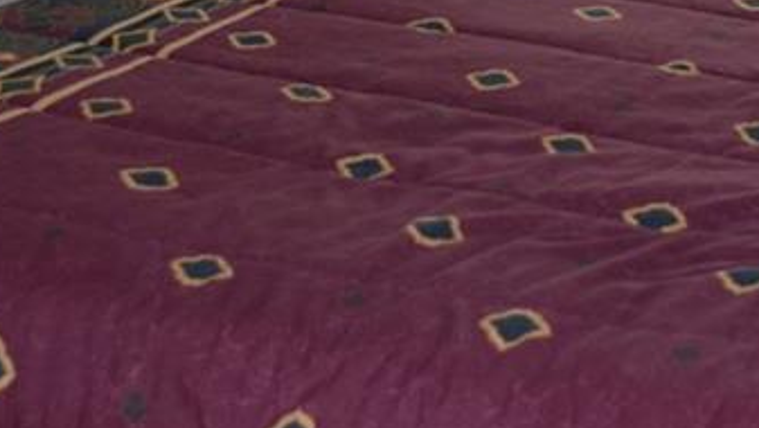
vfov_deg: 9.4
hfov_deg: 17.2
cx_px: 543
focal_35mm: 124
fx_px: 2497
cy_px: -304
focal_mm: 26
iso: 800
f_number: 5
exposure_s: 1/100
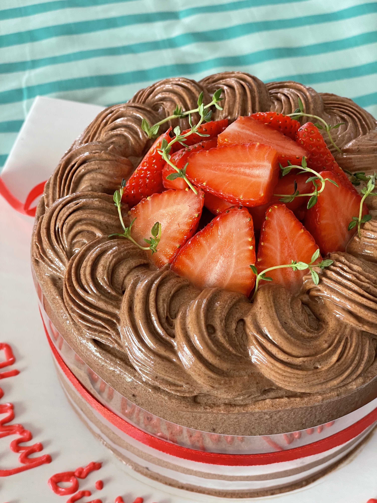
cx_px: 188
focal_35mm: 52
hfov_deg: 28.0
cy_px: 252
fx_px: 755
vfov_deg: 36.8
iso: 200
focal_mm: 6
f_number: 2
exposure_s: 1/63
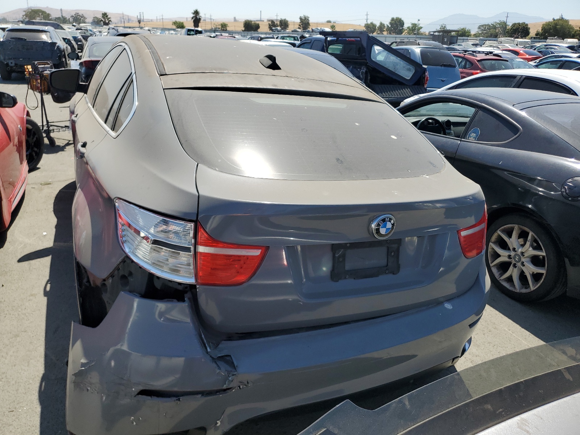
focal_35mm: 26
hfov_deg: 67.3
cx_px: 290
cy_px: 218
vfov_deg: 53.1
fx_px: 436
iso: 50
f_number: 1.5
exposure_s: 1/3333
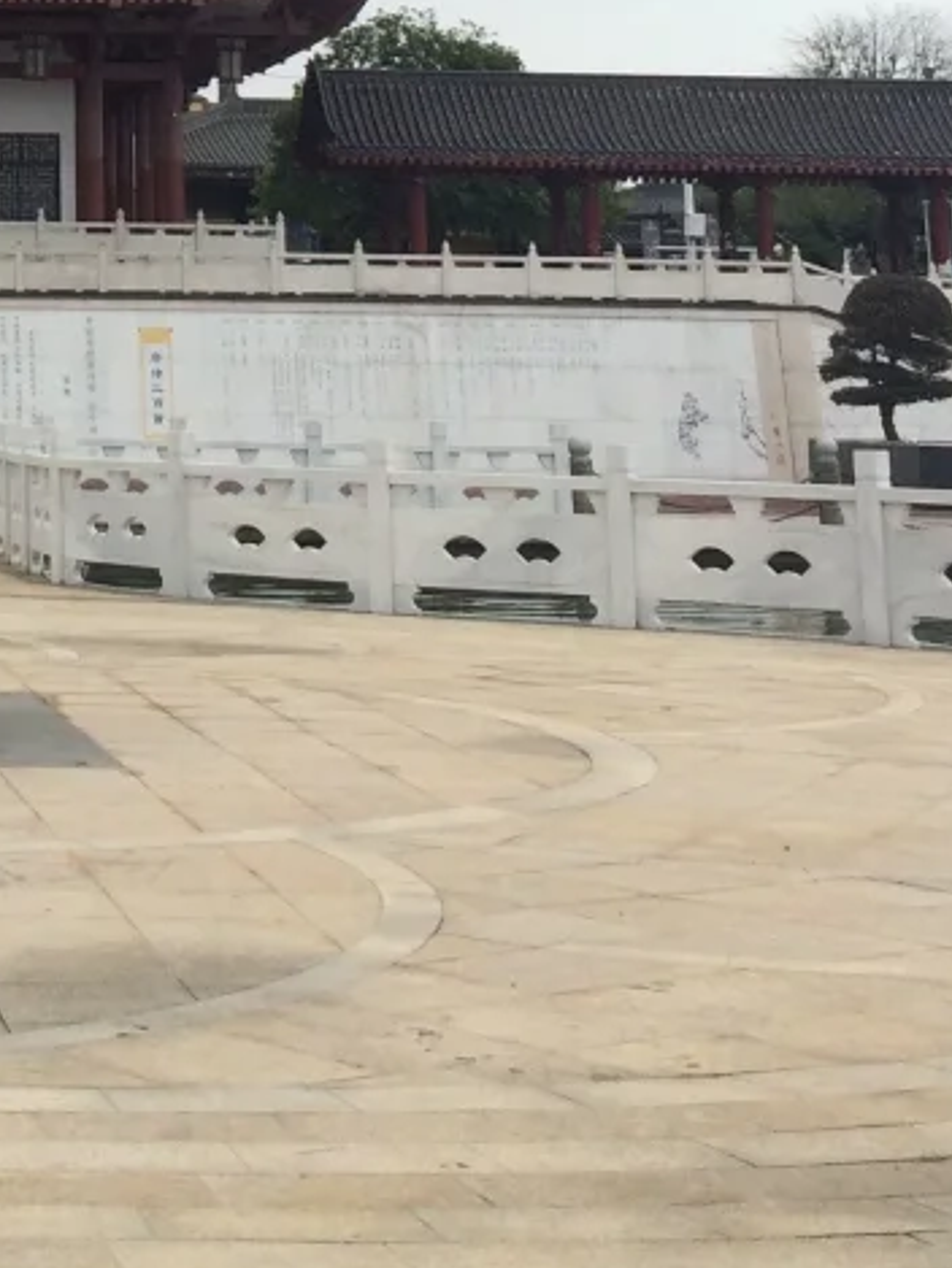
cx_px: -292
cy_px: -268
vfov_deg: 20.5
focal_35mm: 89
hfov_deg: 15.8
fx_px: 3262
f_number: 2.2
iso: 32
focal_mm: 4.15
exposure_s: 1/1709
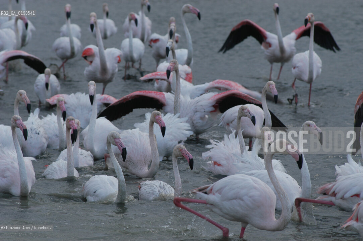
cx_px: 182
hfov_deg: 6.9
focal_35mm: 300
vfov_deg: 4.6
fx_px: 3022
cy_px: 120
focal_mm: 200
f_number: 6.3
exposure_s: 1/250
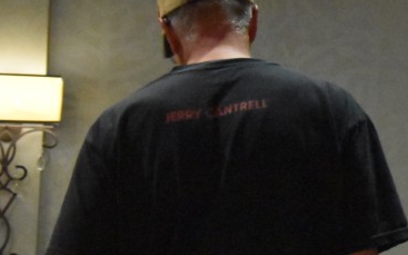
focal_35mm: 192
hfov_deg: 10.6
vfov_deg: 6.8
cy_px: 80
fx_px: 2134
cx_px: 594
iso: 11400
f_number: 4.5
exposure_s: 1/60
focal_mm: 40
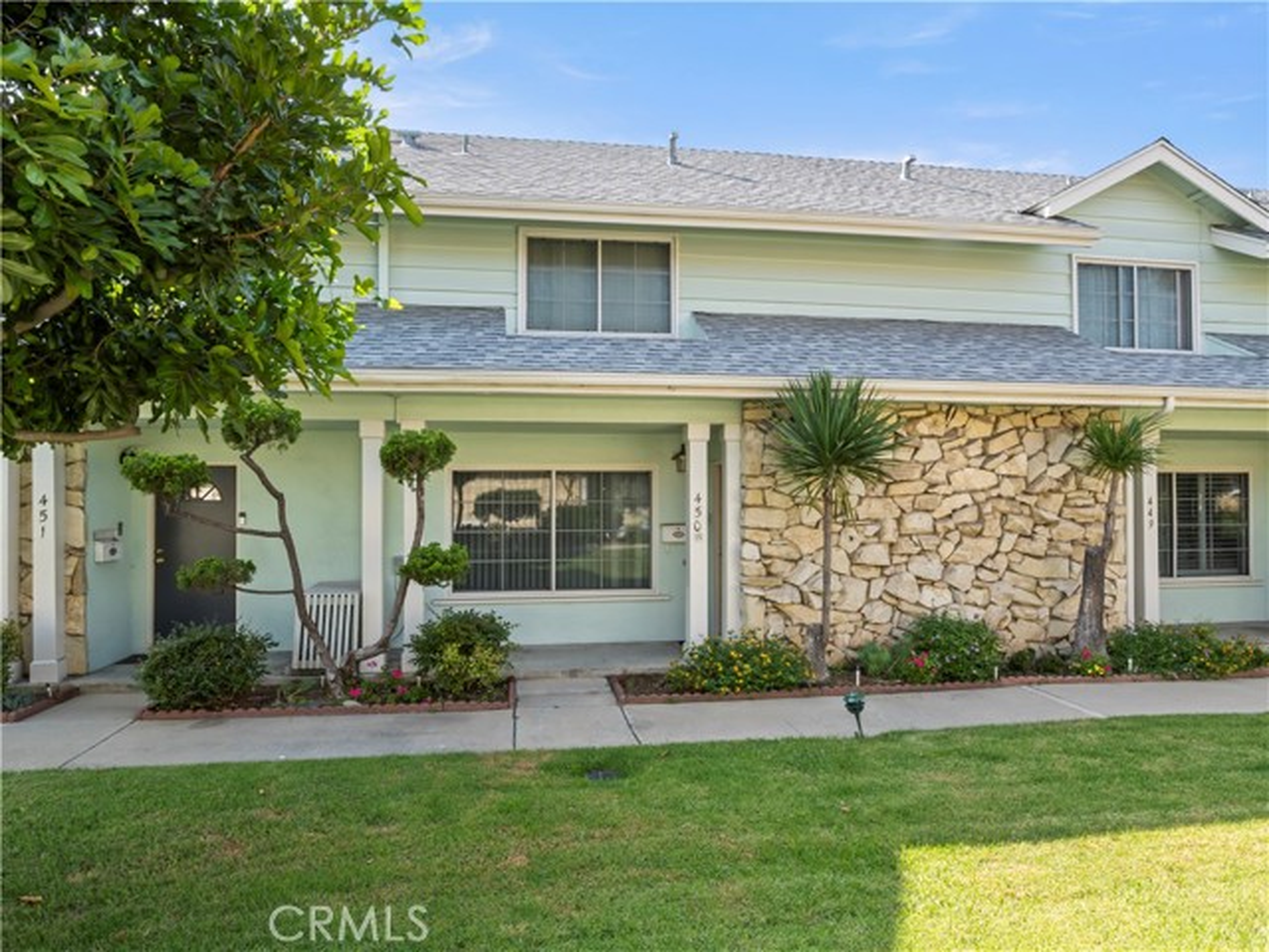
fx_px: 733
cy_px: 476
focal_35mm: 20
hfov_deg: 81.7
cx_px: 634
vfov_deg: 66.0
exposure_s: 1/100
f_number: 9
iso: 100
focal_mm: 10
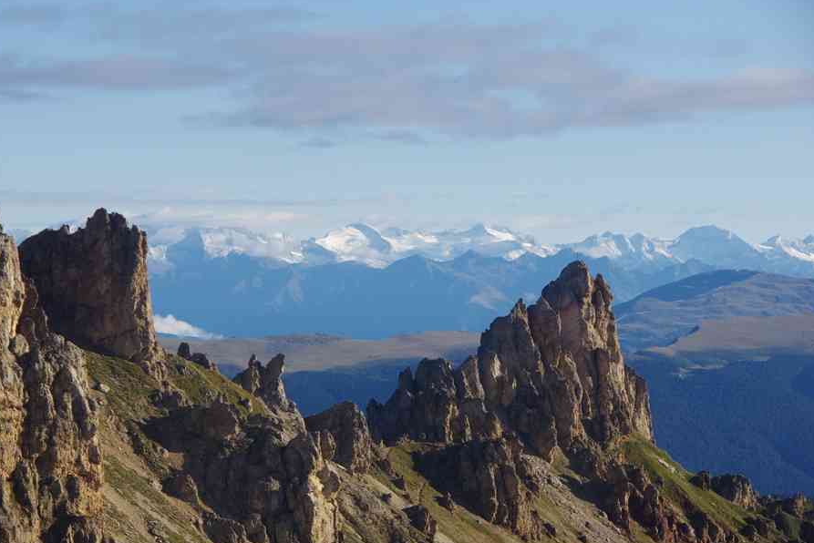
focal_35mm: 143
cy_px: 270
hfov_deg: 14.4
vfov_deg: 9.6
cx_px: 370
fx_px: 3224
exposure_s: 1/125
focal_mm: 85
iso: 200
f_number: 9
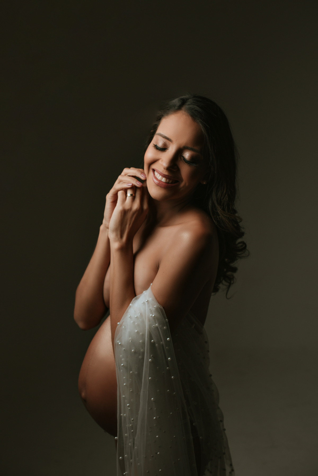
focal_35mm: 50
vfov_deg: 39.6
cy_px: 238
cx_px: 159
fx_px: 662
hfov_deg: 27.0
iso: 100
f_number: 4.5
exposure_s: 1/100
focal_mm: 50
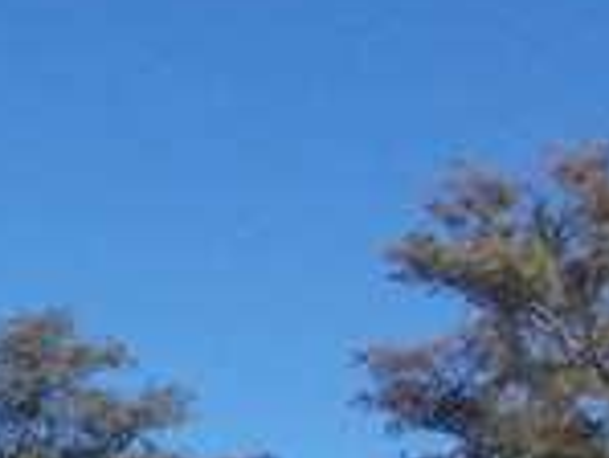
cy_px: 920
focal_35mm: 144
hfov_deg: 12.5
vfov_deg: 9.6
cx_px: -486
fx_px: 2535
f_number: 5.4
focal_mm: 4
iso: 80
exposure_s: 1/400
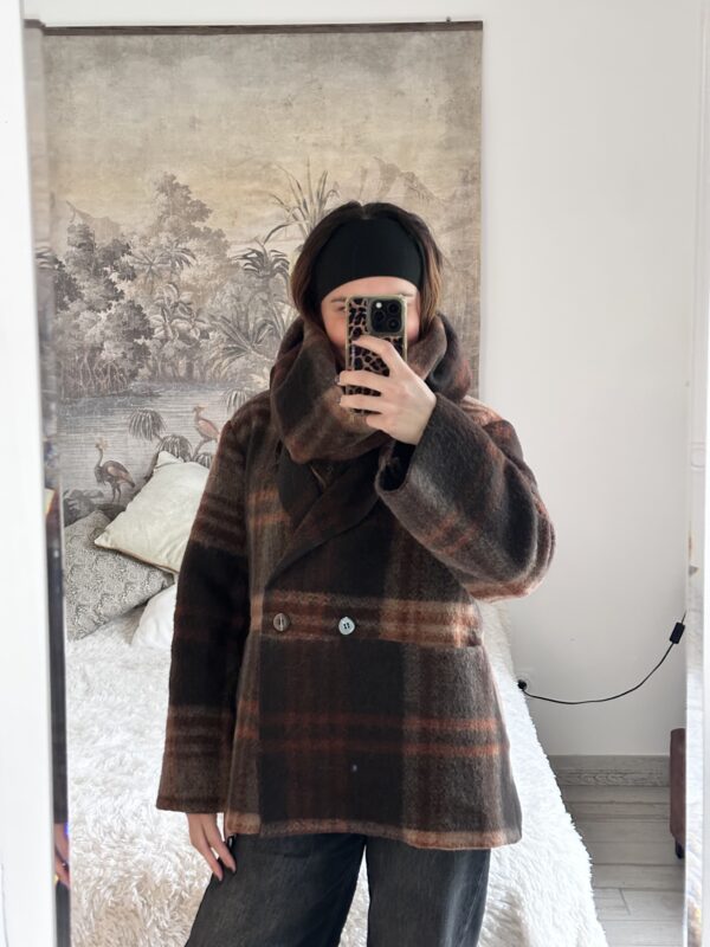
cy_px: 474
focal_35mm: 48
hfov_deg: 30.3
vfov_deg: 39.7
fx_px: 1313
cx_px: 355
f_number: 1.78
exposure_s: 1/20
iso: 800
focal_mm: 6.86
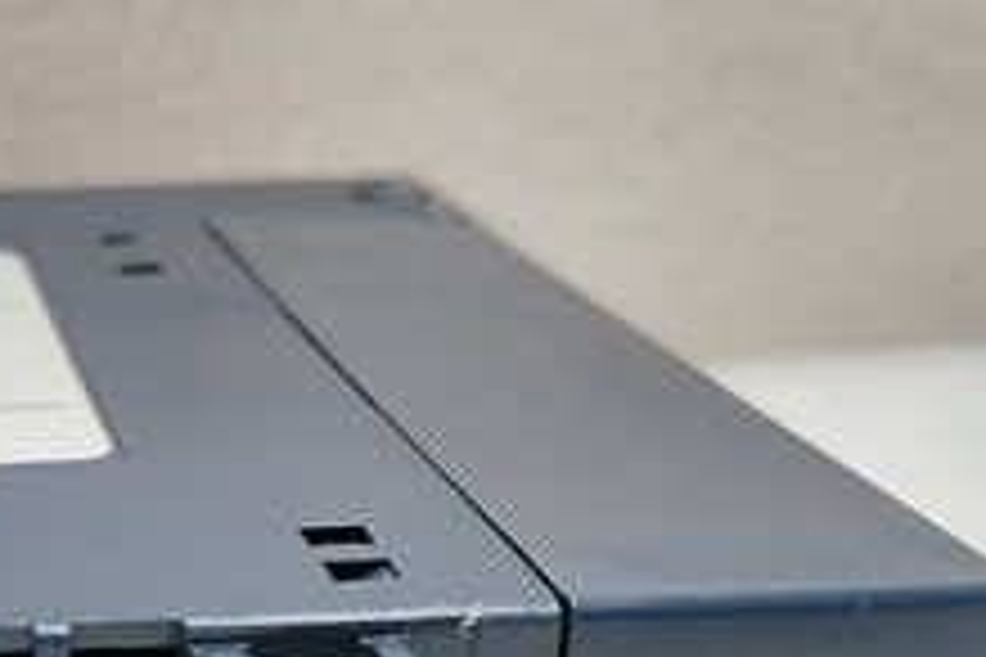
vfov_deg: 17.7
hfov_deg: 25.0
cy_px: 756
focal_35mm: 74
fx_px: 2027
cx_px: -149
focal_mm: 4.75
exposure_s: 1/33.3
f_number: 1.8
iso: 439
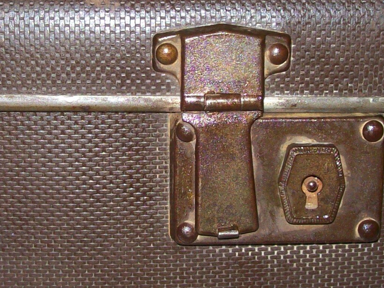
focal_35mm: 100
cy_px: 105
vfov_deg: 14.8
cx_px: 141
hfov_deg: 19.6
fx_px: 1109
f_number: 2.7
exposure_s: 1/64
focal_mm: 6
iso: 80
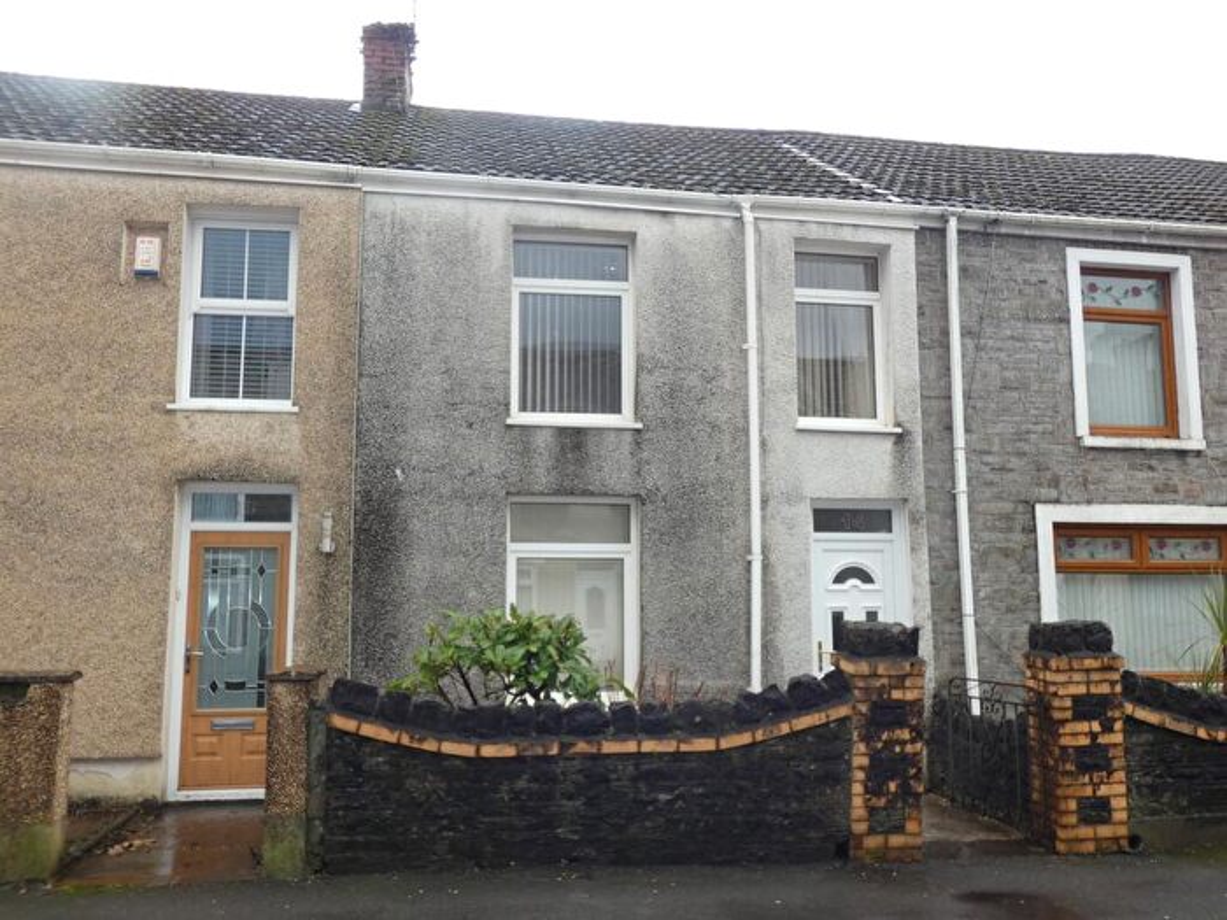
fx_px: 1063
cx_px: 614
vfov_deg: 46.8
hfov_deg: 60.0
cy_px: 460
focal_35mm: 30
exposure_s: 1/125
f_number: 3.3
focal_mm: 5.3
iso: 80
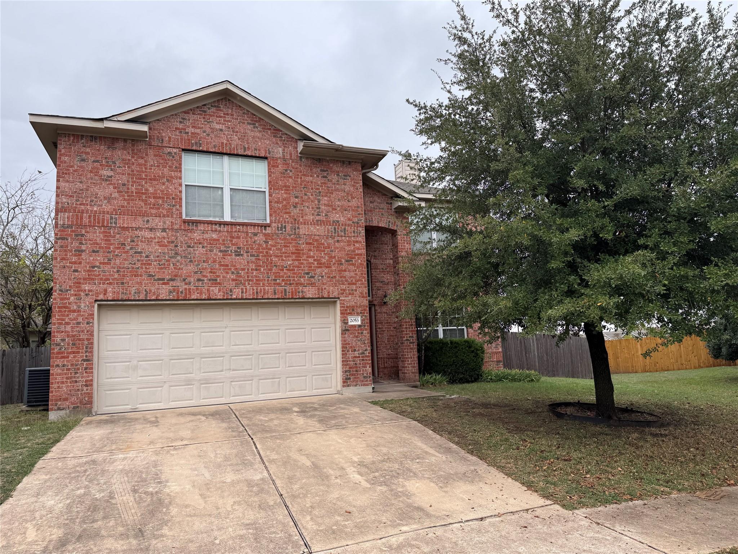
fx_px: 512
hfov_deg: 71.6
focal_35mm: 24
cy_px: 277
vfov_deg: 56.8
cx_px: 369
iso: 80
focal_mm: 6.76
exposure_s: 1/577
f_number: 1.78
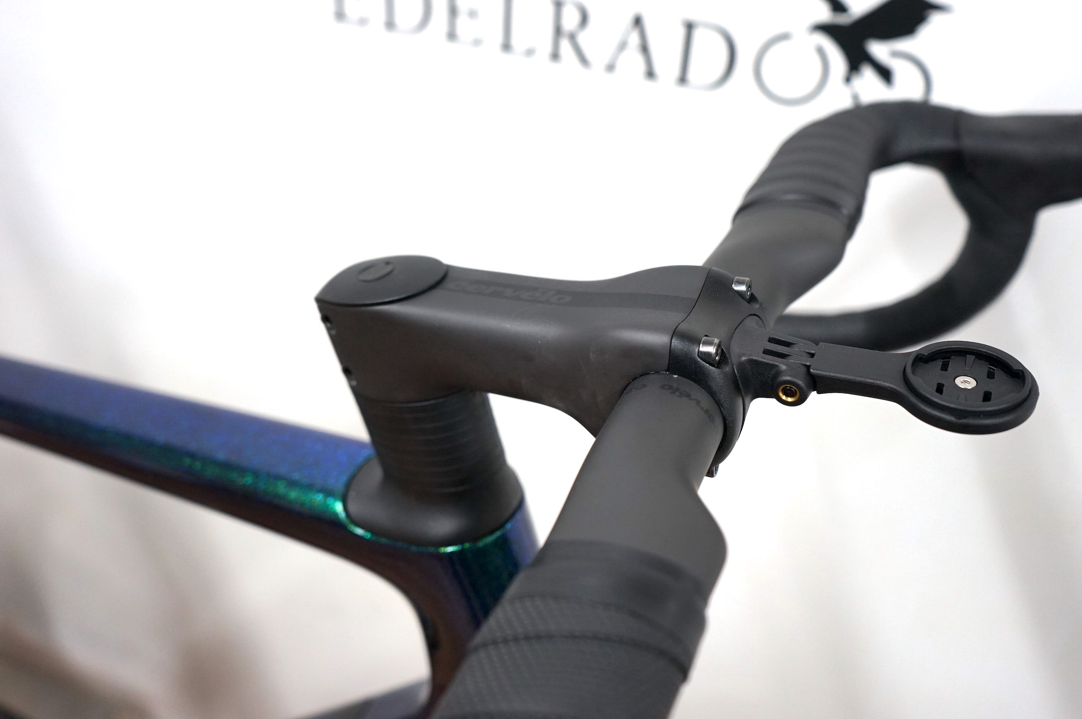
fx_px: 961
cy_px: 360
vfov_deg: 41.0
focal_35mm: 32
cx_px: 541
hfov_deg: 58.8
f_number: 4
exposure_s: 1/60
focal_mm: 32
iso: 800
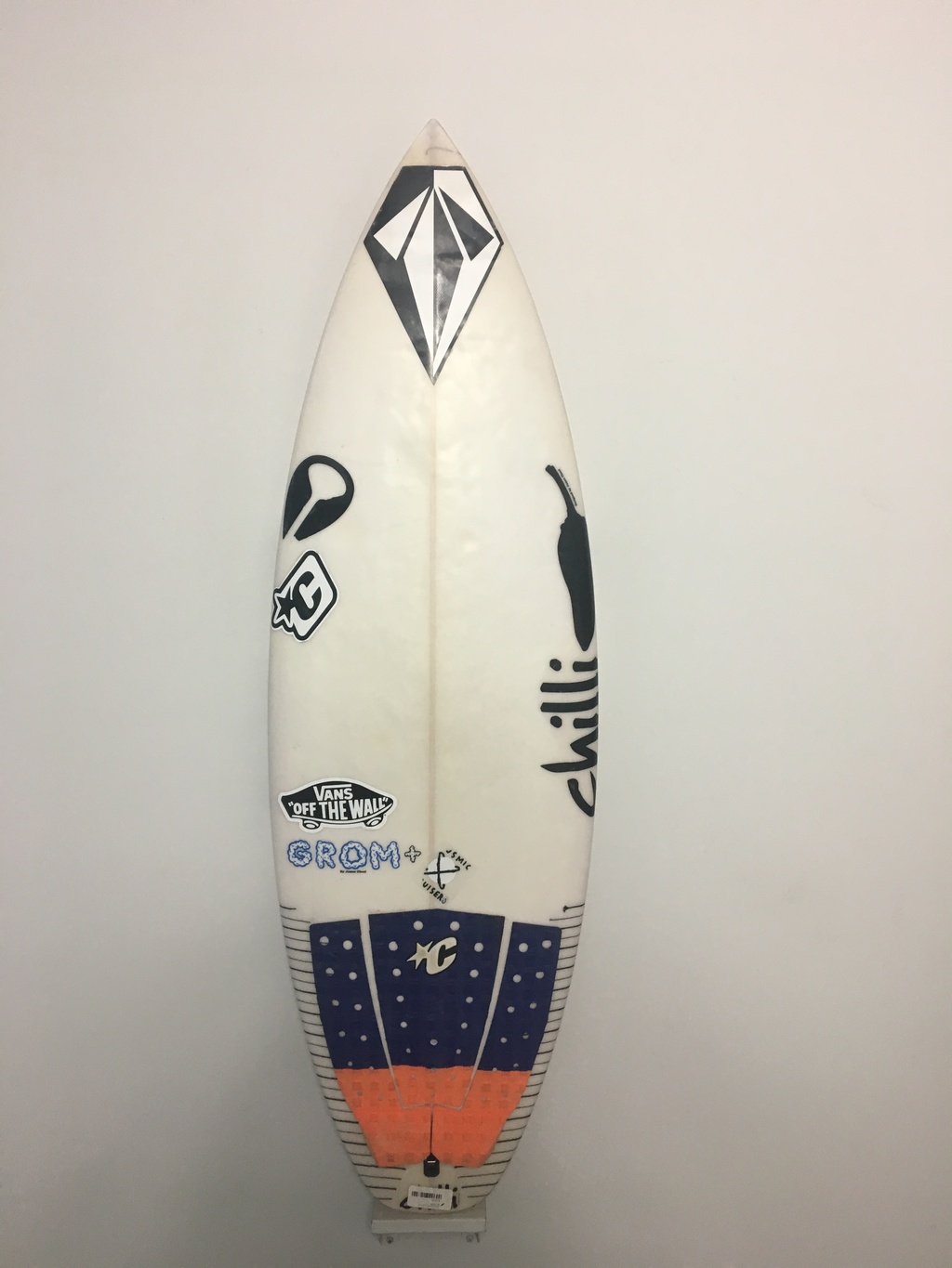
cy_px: 634
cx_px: 476
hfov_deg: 48.2
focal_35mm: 29
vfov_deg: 61.7
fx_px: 1063
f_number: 2.2
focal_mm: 4.15
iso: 50
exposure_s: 1/33
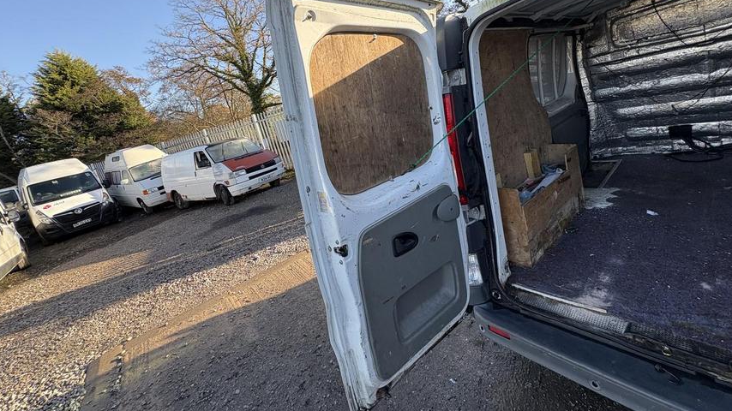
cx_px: 373
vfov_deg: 66.0
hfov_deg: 99.4
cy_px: 152
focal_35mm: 16
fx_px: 310
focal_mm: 2.22
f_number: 2.2
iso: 50
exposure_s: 1/266
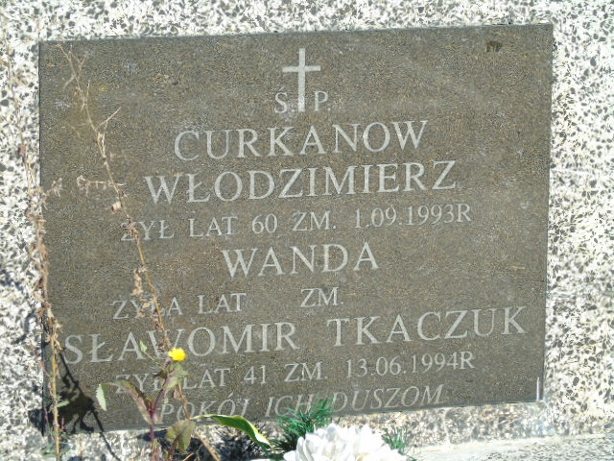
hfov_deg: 12.2
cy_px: 230
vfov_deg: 9.2
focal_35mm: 162
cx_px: 307
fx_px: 2873
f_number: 4.9
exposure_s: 1/250
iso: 80
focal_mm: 29
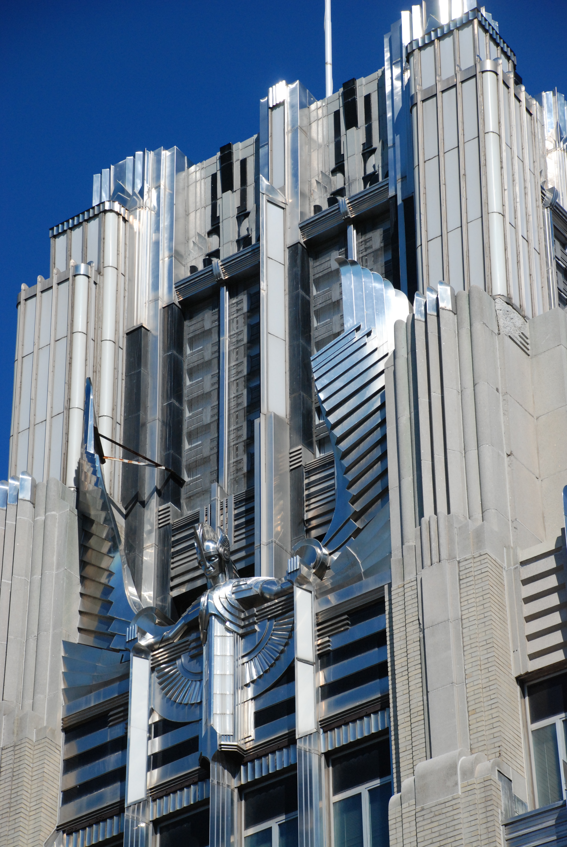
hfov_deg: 11.5
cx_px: 284
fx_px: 2827
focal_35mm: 120
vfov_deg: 17.0
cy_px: 424
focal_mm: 80
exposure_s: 1/2500
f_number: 5.6
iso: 500
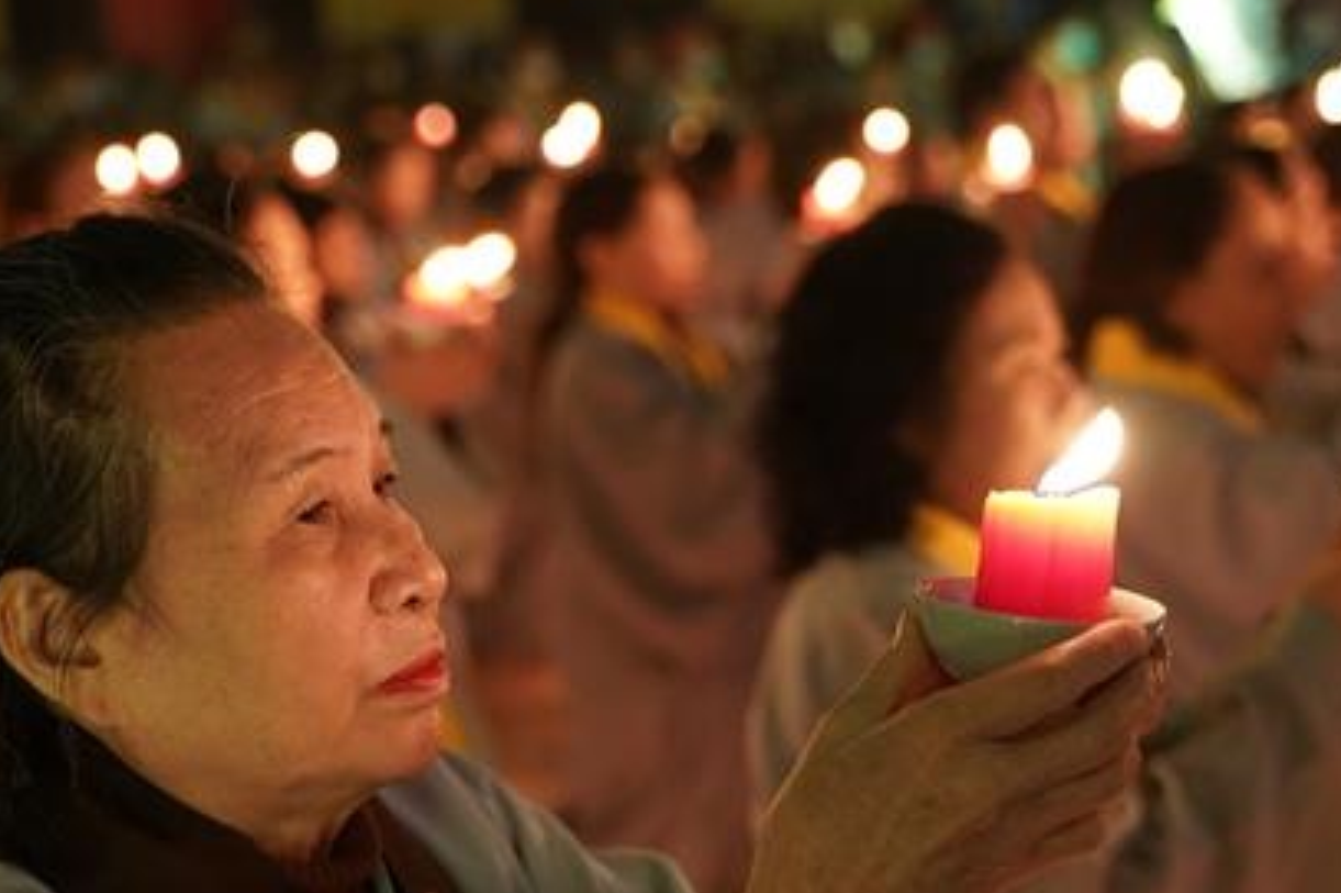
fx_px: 2792
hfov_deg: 27.0
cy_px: 657
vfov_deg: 18.1
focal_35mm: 75
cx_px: 639
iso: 4000
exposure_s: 1/50
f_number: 2.8
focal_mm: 47
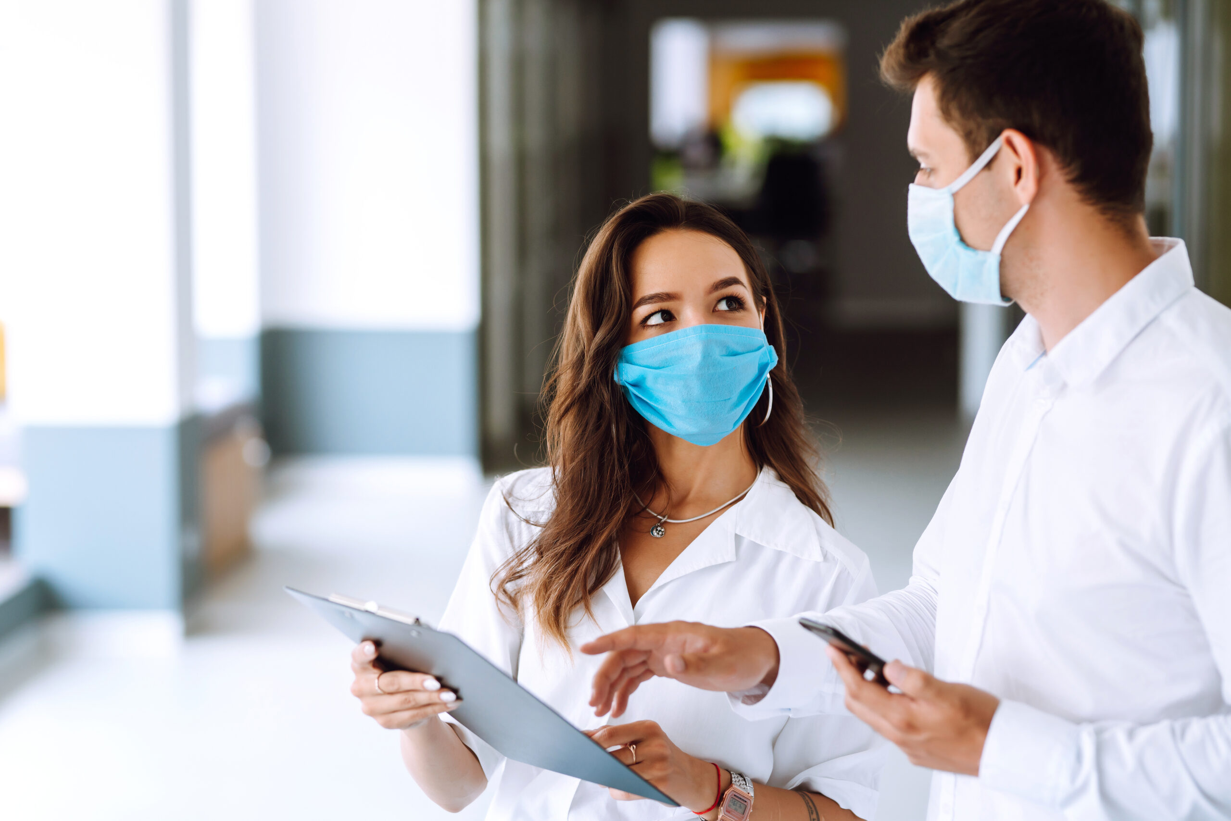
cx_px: 616
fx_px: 2907
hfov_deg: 23.9
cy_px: 410
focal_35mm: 85
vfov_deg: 16.1
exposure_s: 1/200
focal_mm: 85
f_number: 2.2
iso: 320
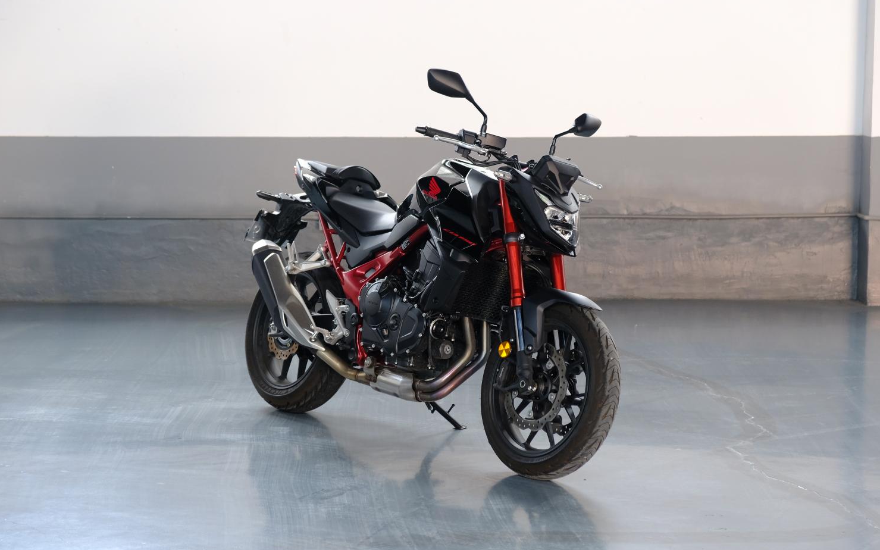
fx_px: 1942
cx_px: 440
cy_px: 270
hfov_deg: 25.5
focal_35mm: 81
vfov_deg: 16.1
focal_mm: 52.7
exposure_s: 1/45
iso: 800
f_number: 4
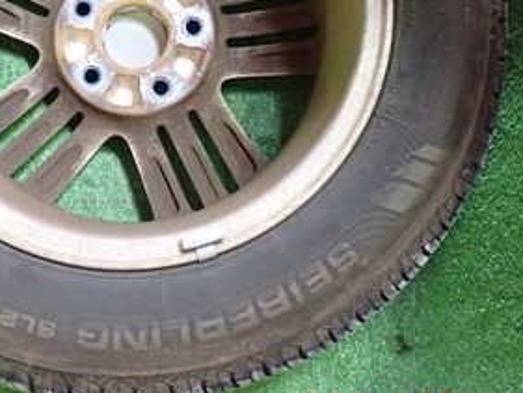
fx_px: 967
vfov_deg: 22.2
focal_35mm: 64
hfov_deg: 30.0
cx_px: 169
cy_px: 17
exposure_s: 1/30
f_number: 2.3
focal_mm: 5.4
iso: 640
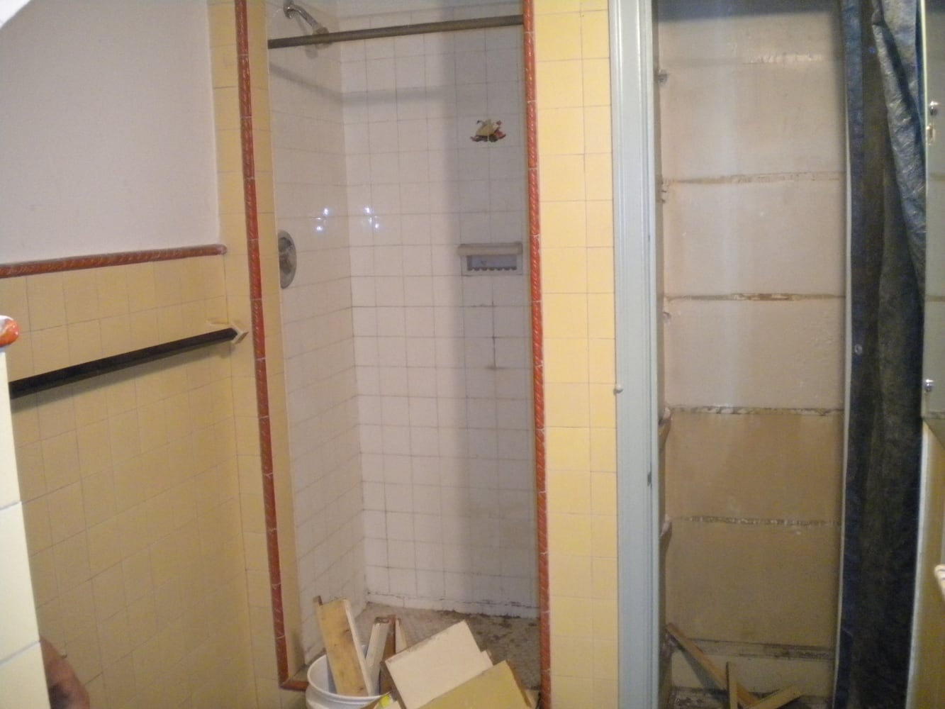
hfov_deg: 52.6
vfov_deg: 40.7
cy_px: 354
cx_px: 472
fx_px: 956
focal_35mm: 35
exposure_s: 1/30
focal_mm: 6.3
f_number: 3.1
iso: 800
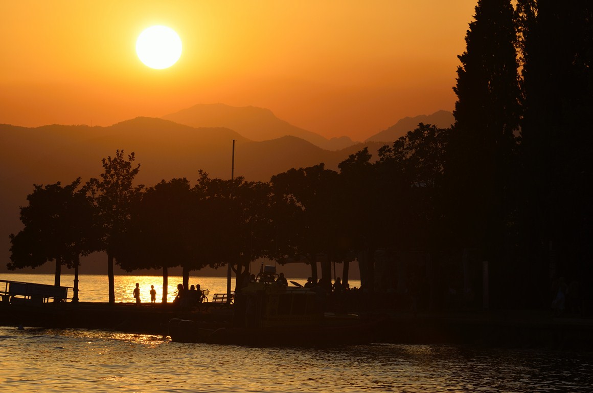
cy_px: 196
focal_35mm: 210
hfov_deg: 9.8
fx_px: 3452
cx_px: 296
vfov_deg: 6.5
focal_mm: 140
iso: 100
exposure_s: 1/800
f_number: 7.1
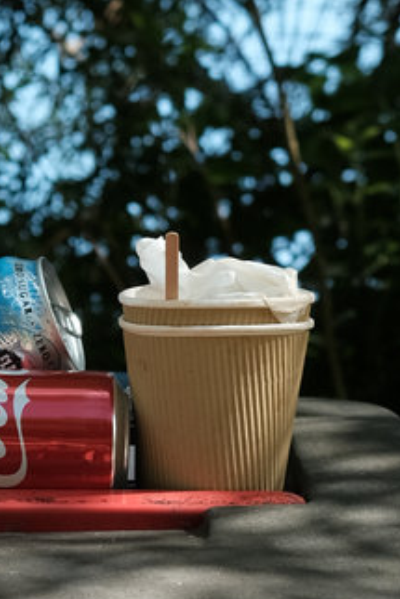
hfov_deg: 8.3
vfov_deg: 11.8
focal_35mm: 163
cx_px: -106
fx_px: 2714
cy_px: 1021
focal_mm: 23
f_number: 4
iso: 200
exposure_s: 1/350
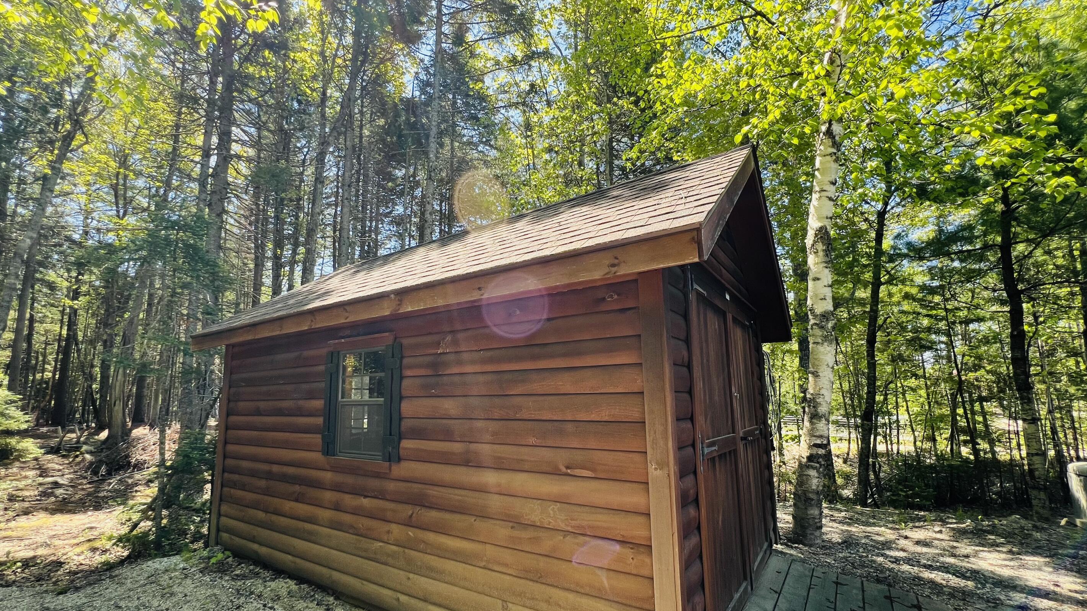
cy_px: 337
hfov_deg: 103.0
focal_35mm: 15
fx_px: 432
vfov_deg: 70.3
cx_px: 526
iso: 32
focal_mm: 1.57
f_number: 1.8
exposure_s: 1/249
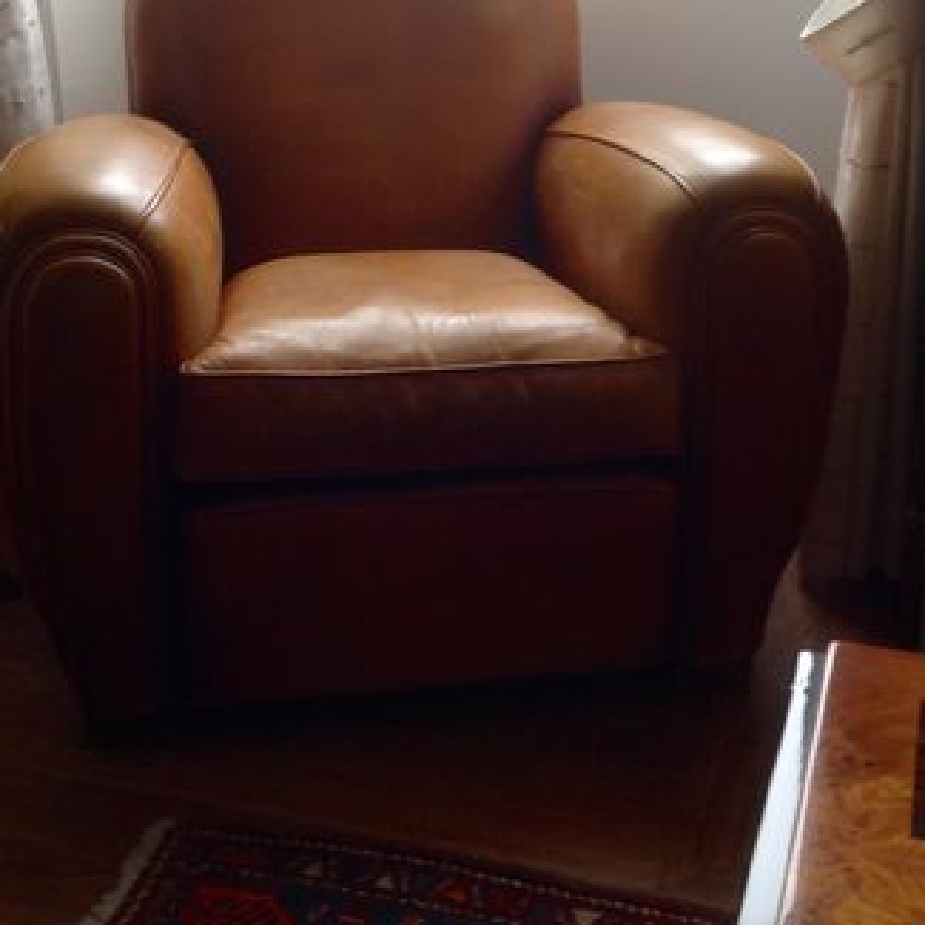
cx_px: 455
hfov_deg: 30.0
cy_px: 296
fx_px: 1723
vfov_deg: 29.8
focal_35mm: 57
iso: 64
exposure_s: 1/15
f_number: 2.4
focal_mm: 4.28
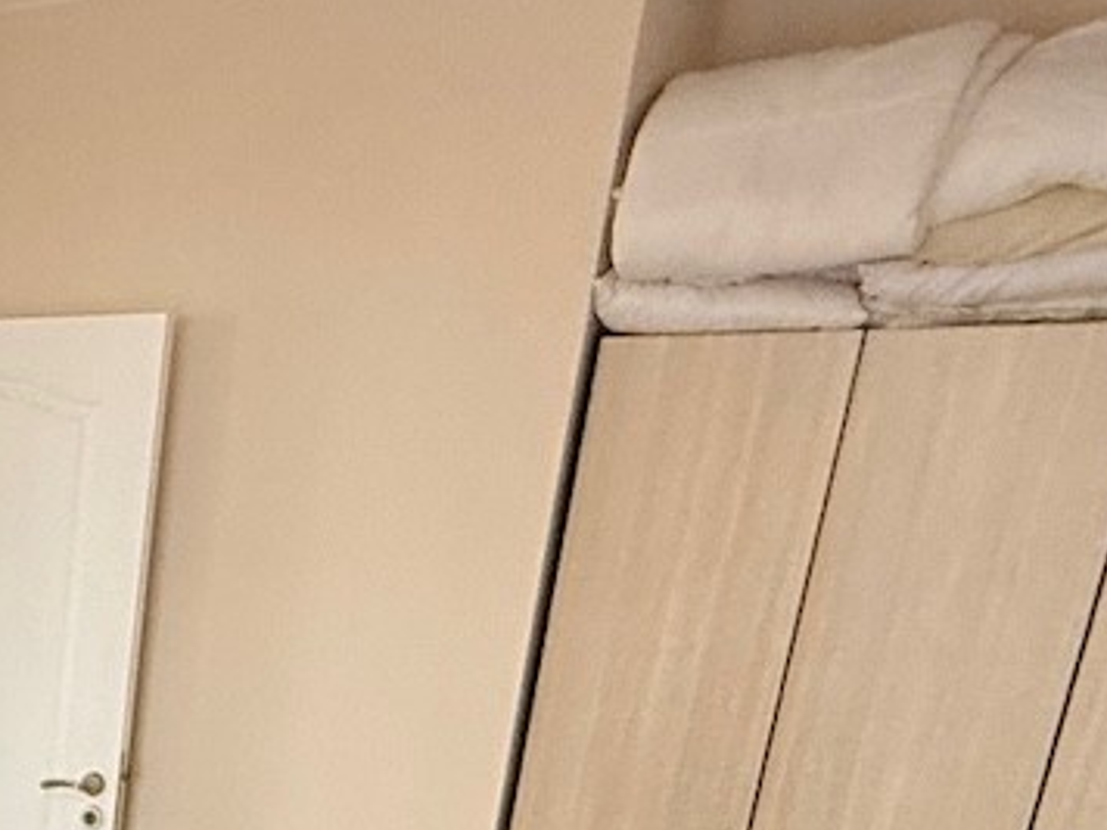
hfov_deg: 26.5
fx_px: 1887
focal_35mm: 59
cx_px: -414
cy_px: 1192
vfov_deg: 21.4
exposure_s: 1/91
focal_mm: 2.22
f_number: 2.2
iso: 320
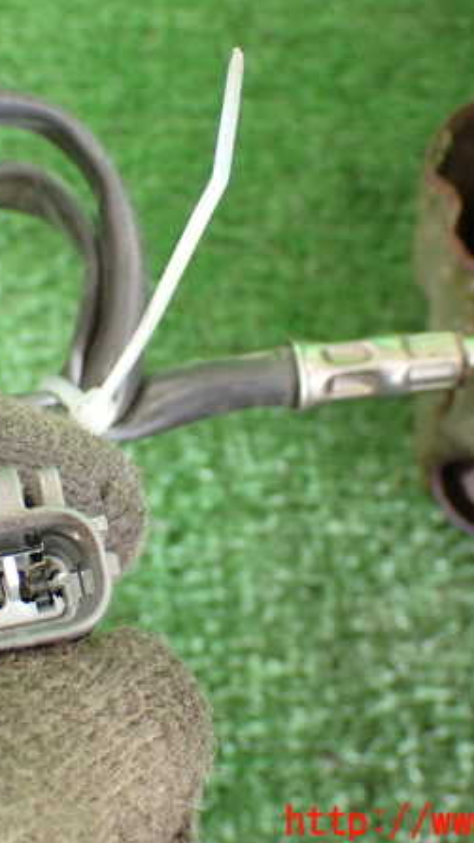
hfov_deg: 15.2
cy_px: 422
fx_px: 1768
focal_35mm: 79
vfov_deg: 26.9
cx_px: 145
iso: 800
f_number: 3.3
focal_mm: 9.65
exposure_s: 1/60
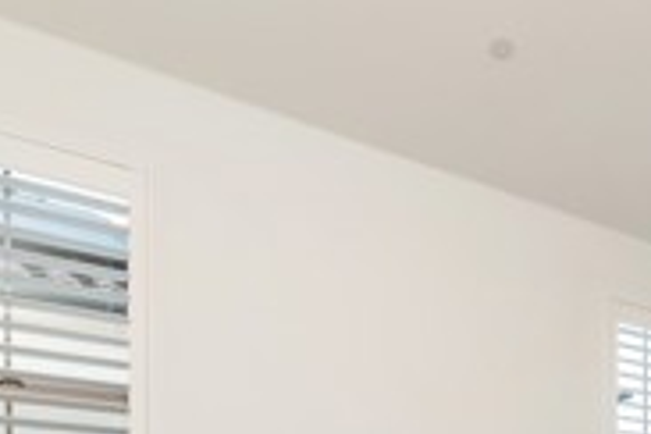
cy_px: 580
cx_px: 733
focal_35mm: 49
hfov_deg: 34.3
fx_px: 886
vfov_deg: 23.9
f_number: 5
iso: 200
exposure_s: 1/100
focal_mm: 14
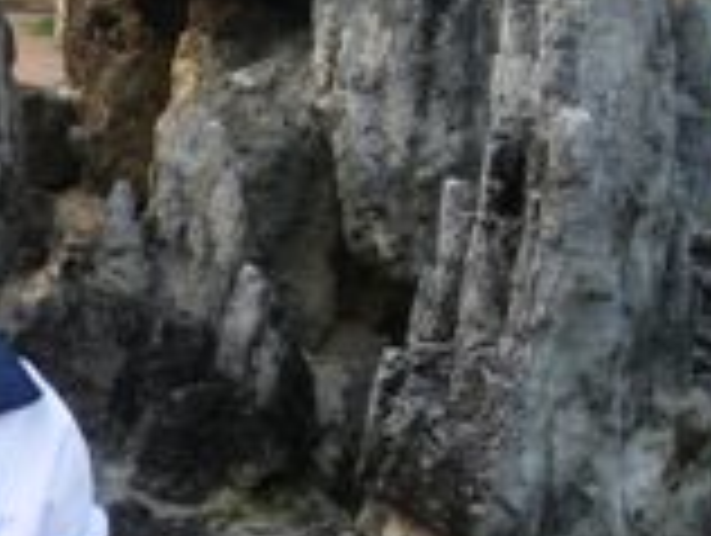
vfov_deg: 14.5
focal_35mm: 102
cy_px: 342
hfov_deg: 18.2
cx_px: -162
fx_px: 2098
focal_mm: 6.3
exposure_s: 1/80
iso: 64
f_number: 3.5
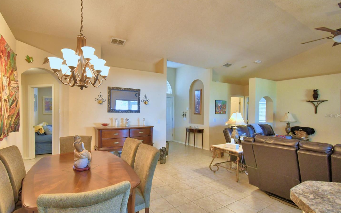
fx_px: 158
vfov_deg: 67.9
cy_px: 116
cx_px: 156
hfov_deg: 94.2
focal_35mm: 17
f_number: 4.5
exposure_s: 1/30
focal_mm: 10
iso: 640
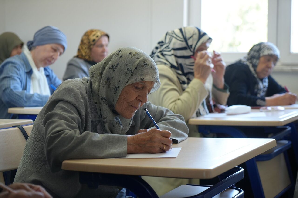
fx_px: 563
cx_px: 149
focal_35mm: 68
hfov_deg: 29.7
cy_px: 99
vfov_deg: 20.0
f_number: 4
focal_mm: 68
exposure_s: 1/160
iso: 800
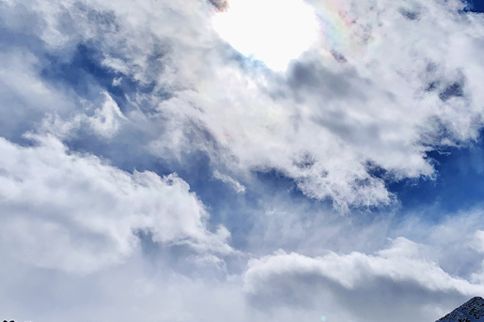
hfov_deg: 46.0
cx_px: 302
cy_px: 189
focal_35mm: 42
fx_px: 564
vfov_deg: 31.8
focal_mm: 4.25
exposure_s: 1/21739
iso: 25
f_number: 1.8
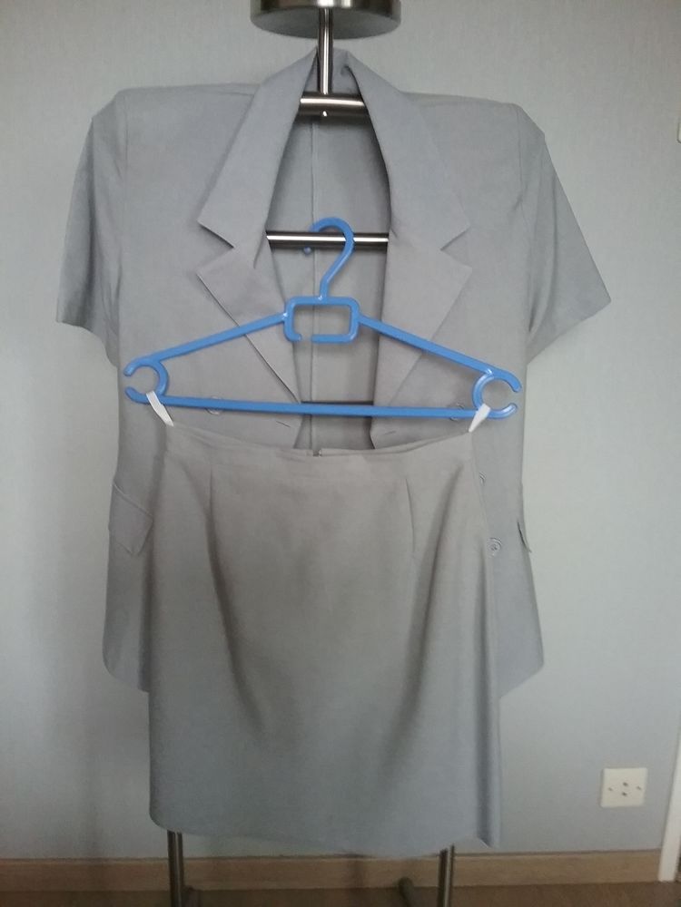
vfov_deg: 58.4
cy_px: 454
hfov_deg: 45.4
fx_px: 813
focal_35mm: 31
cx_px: 340
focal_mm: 3.3
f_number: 2.2
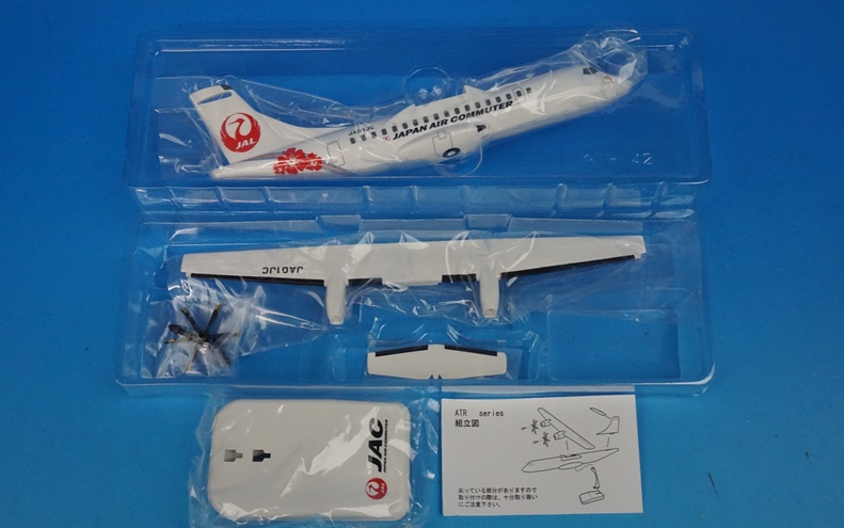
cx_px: 424
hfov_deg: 52.7
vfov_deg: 34.5
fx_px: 851
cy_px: 282
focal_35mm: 37
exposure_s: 1/20
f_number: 14
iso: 3200
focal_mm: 24
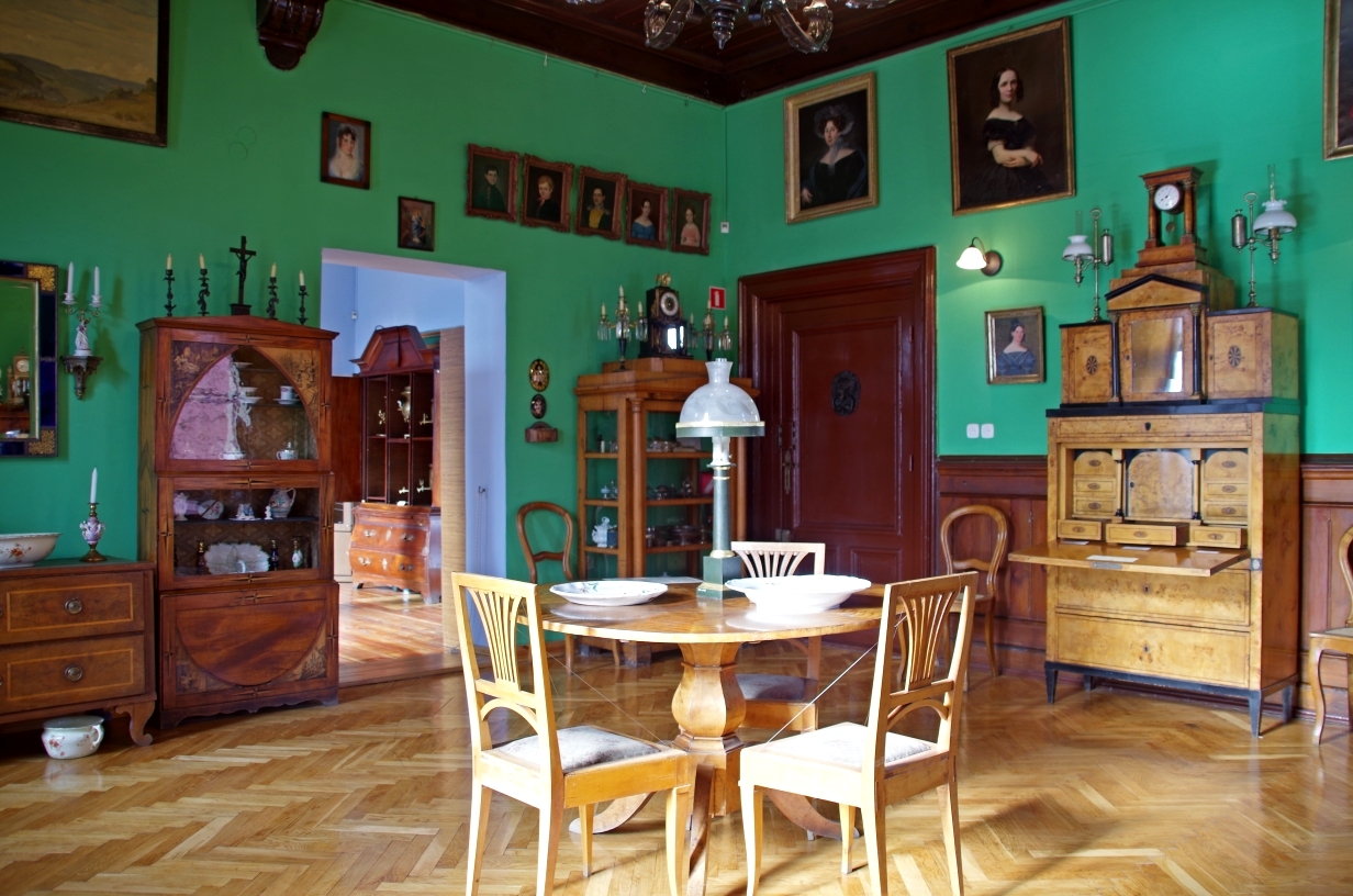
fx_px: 1013
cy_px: 448
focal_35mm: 27
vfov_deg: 47.7
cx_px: 676
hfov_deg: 67.5
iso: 200
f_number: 3.5
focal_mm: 18
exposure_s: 1/13
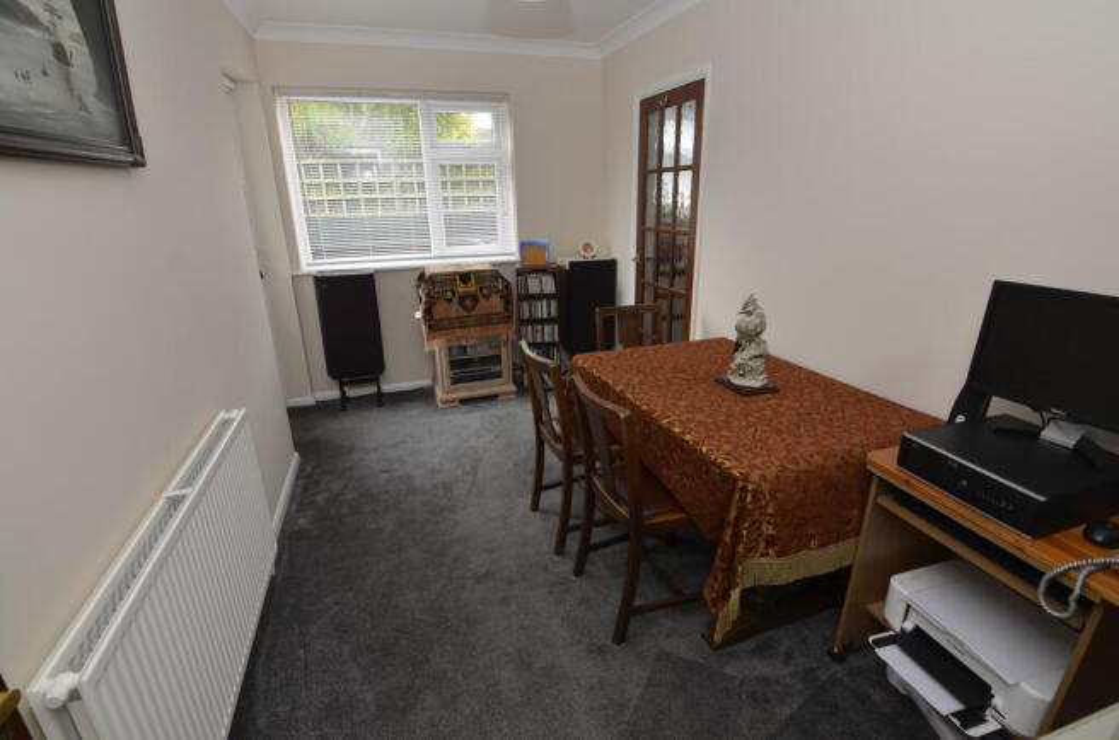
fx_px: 512
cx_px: 560
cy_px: 370
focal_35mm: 16
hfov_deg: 95.1
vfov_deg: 71.8
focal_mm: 11
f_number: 5.6
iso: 400
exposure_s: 1/60
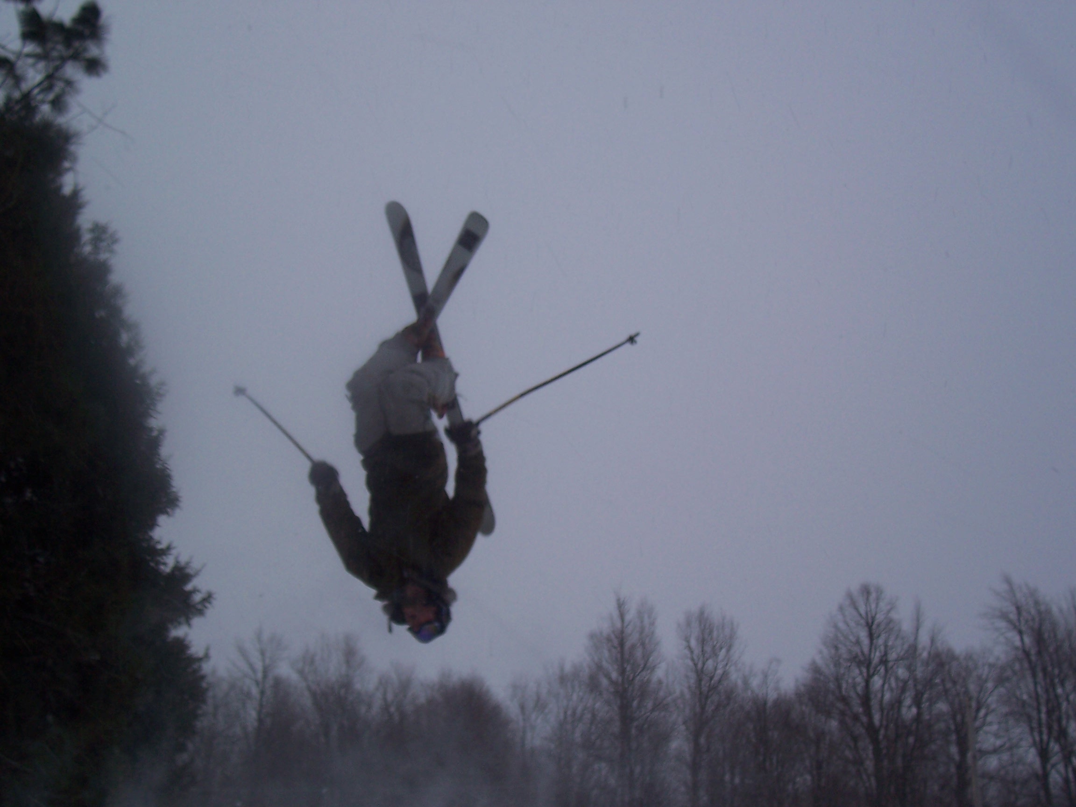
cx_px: 538
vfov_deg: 34.3
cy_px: 404
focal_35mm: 42
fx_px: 1306
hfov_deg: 44.8
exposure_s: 1/180
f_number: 3
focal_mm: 7
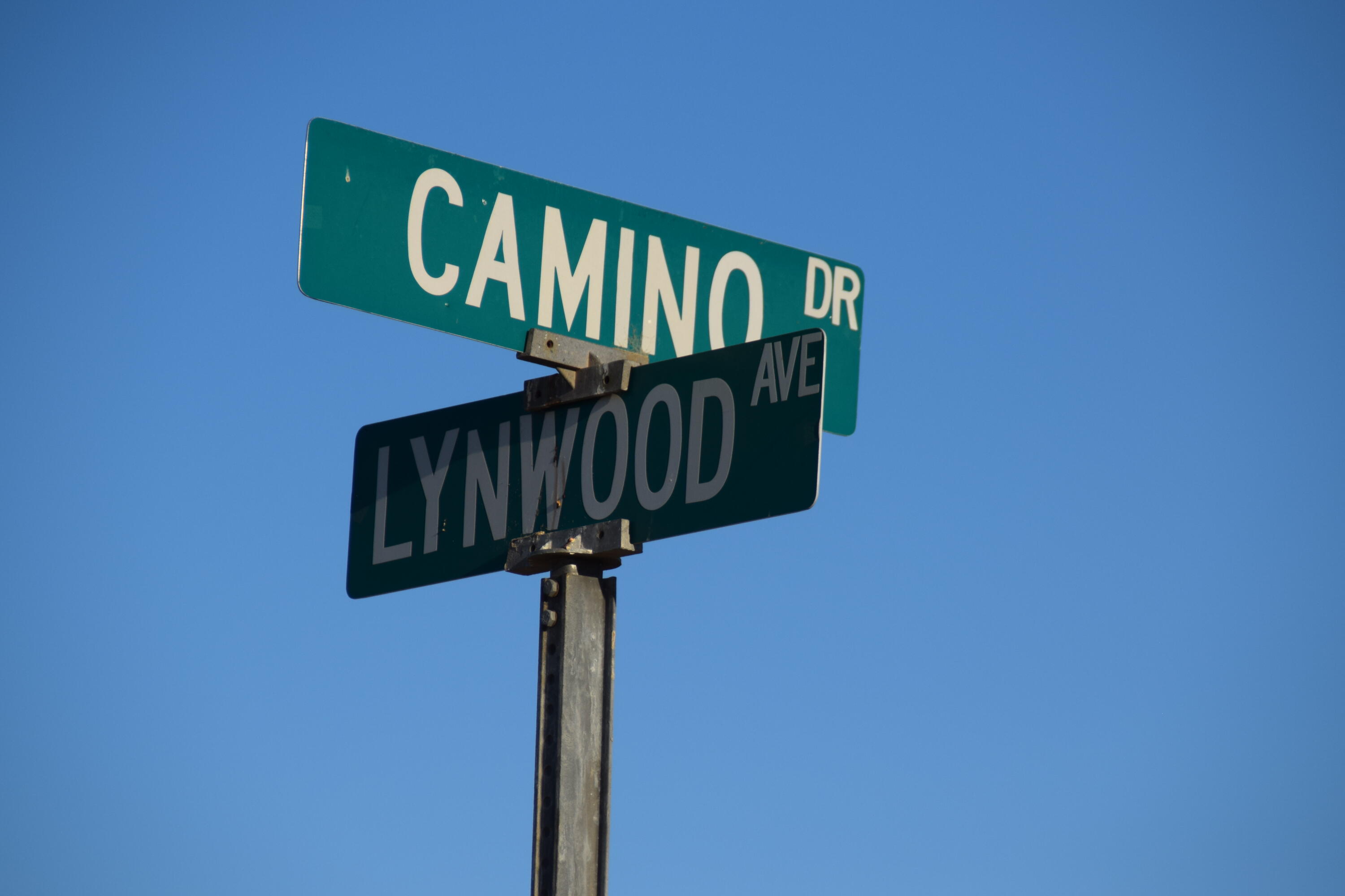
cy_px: 448
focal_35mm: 300
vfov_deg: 4.6
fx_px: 11207
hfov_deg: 6.9
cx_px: 672
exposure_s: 1/2000
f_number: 6.3
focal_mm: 200
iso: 280
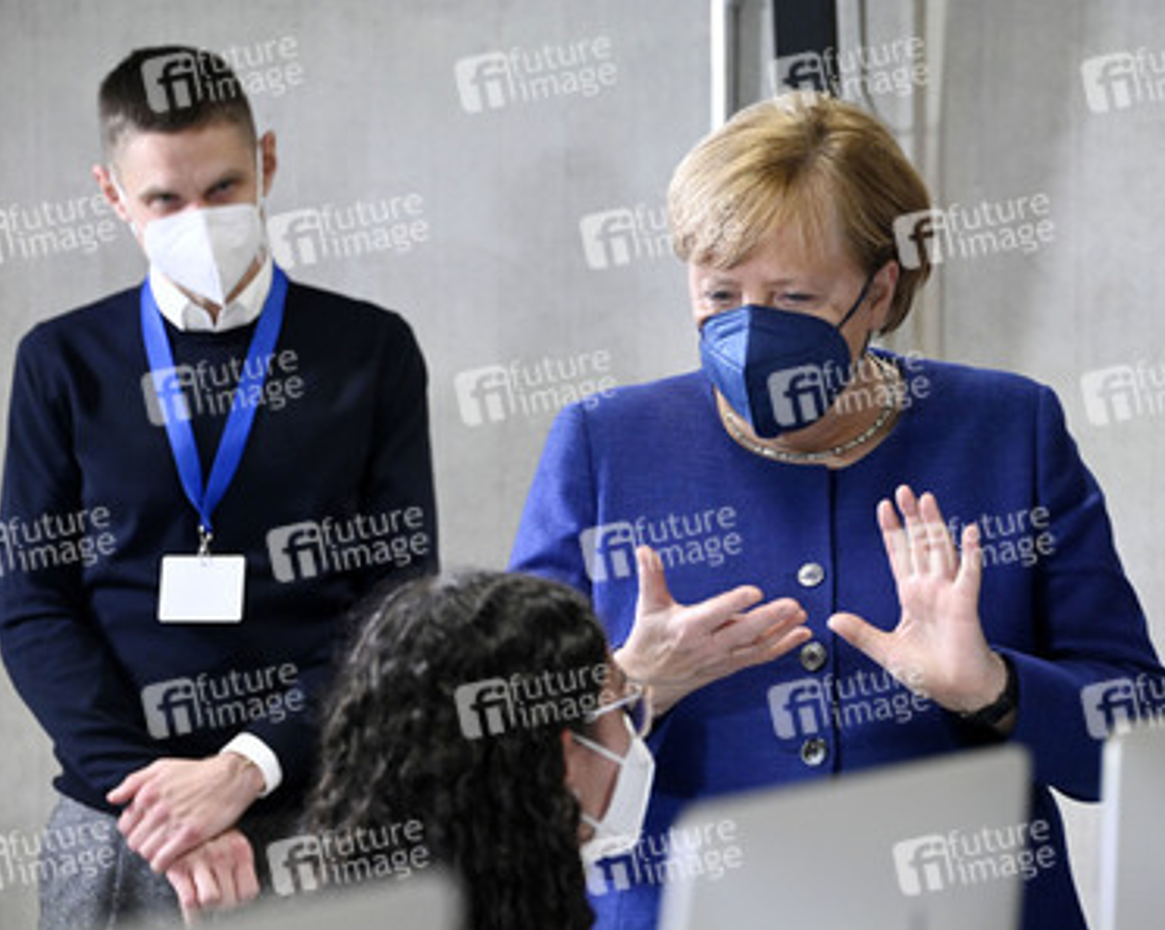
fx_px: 5685
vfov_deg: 9.4
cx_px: 578
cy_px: 467
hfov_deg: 11.7
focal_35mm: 165
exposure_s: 1/500
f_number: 5.6
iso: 6400
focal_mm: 145
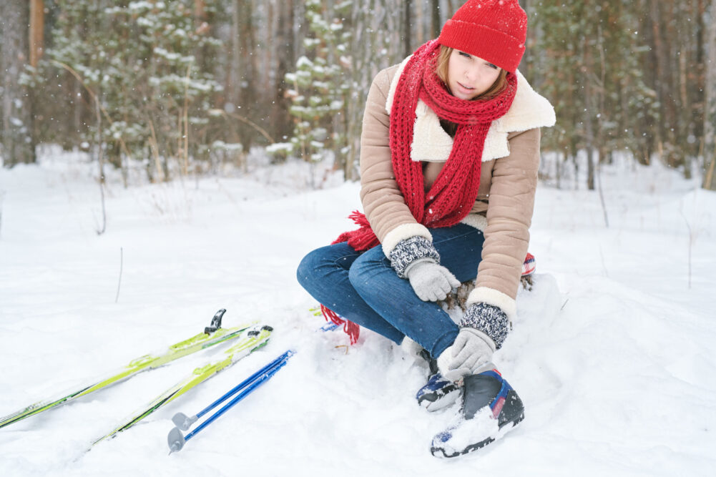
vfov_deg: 27.0
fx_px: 994
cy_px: 238
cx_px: 358
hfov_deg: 39.6
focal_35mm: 50
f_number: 4
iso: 400
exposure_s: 1/1000
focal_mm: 50
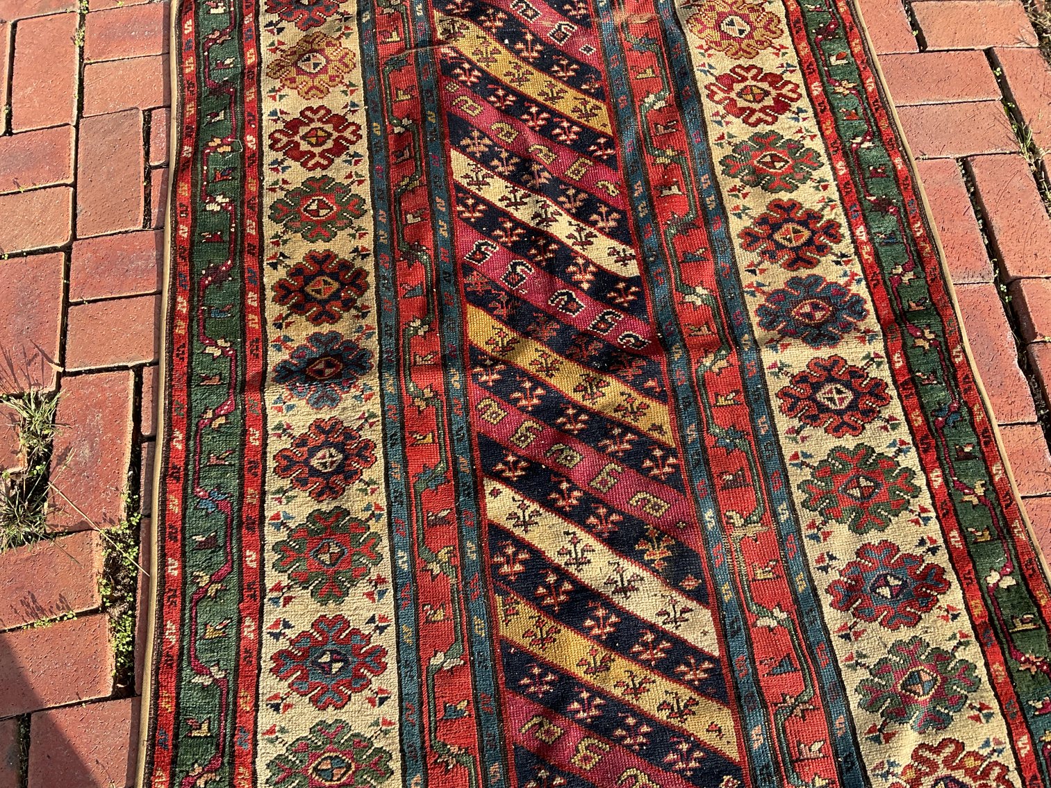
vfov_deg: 48.2
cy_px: 394
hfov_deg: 61.7
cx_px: 526
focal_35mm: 29
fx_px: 881
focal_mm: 3
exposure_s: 1/454
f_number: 1.8
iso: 16
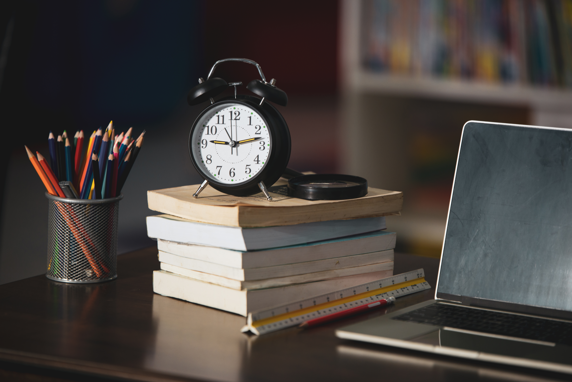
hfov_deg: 10.3
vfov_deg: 6.9
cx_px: 286
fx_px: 3179
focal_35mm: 200
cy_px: 191
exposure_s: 1/250
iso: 400
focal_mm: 200
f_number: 2.8
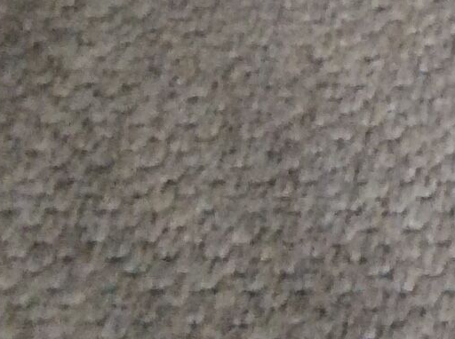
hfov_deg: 10.5
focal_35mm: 162
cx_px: 1083
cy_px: -463
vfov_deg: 8.4
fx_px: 2125
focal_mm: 3.3
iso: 125
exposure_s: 1/25
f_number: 2.4
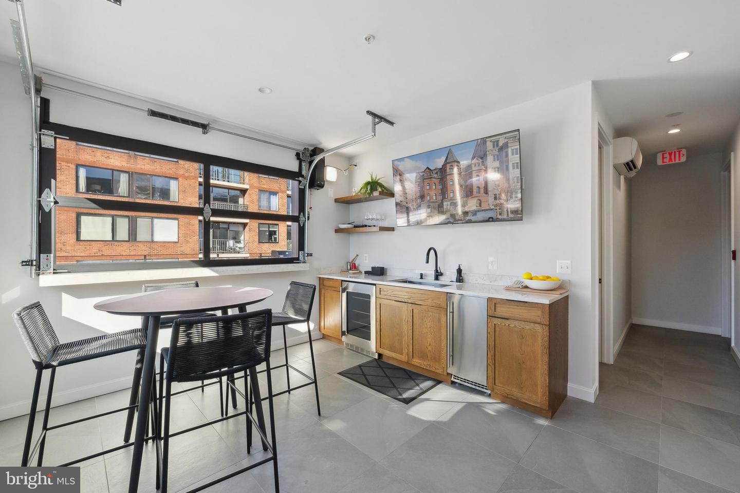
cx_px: 370
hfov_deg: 104.3
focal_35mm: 14
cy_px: 246
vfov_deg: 81.2
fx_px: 288
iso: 640
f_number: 7.1
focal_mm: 14
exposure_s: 1/250
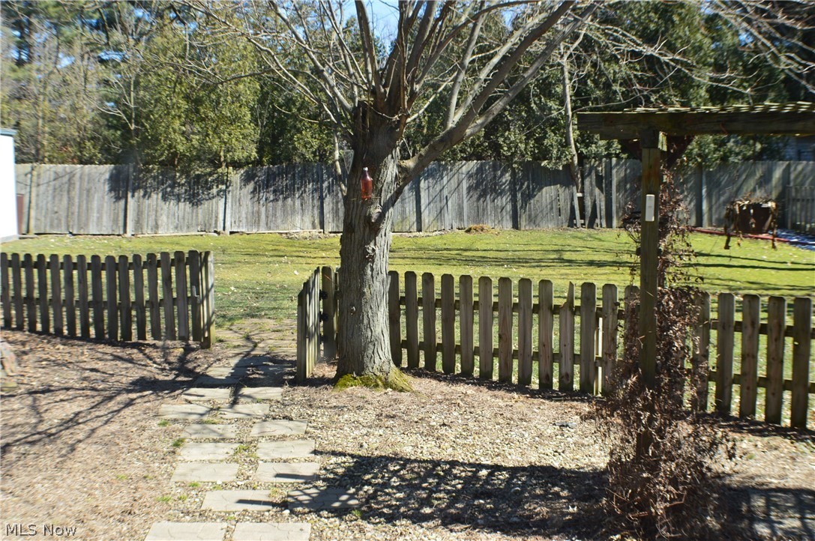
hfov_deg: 35.1
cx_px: 408
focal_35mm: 57
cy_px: 270
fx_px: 1289
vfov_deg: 23.7
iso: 400
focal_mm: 38
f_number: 10
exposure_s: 1/200
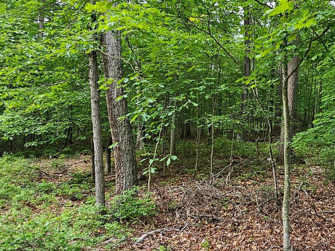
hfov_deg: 50.3
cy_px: 131
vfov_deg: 42.9
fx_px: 319
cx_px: 290
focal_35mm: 33
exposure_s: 1/60
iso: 80
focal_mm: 2.2
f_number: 2.2
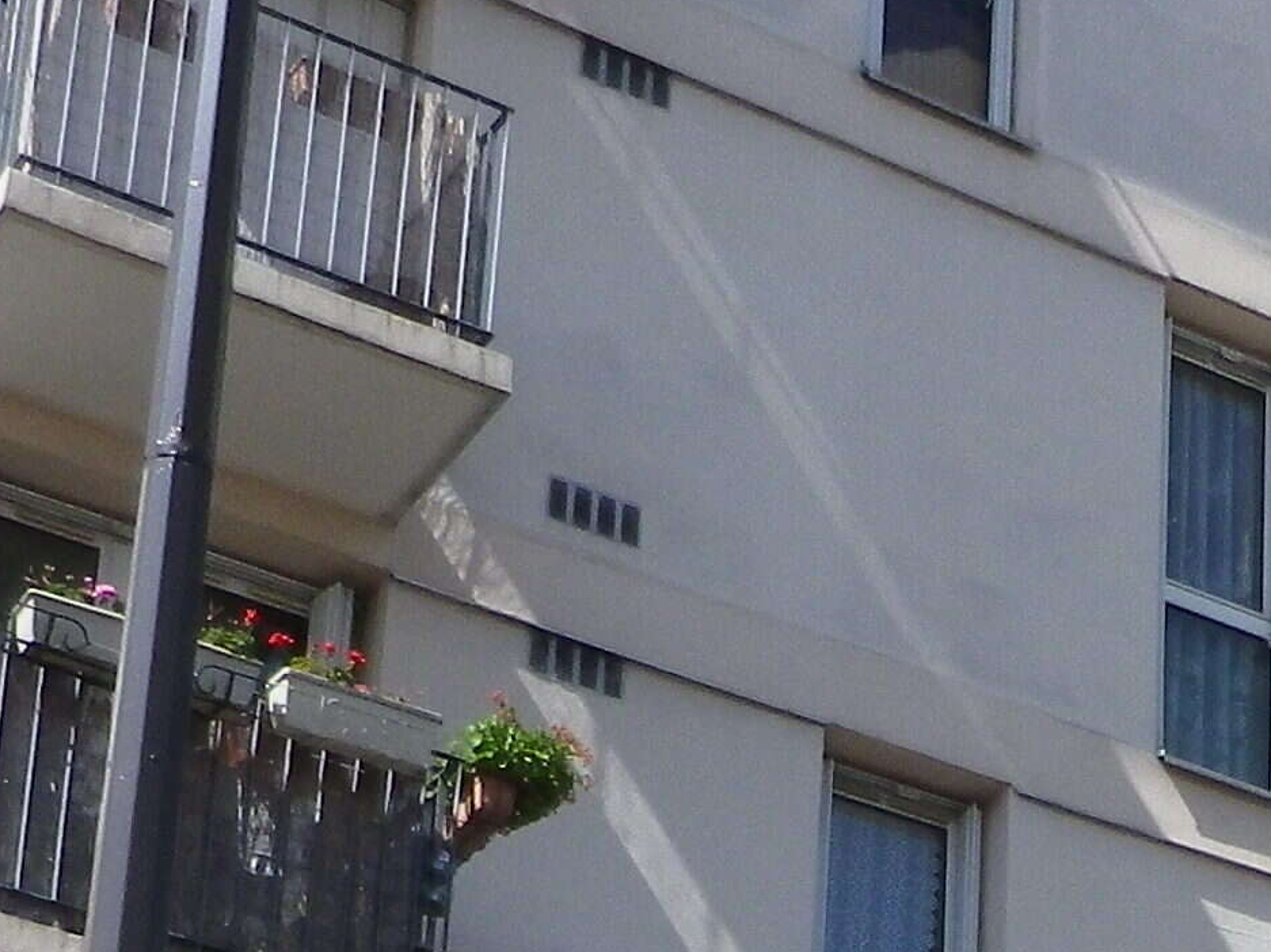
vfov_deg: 11.4
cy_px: 1585
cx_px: 1549
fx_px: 4514
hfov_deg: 15.4
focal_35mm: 123
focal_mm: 4.5
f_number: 3.5
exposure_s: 1/800
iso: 80
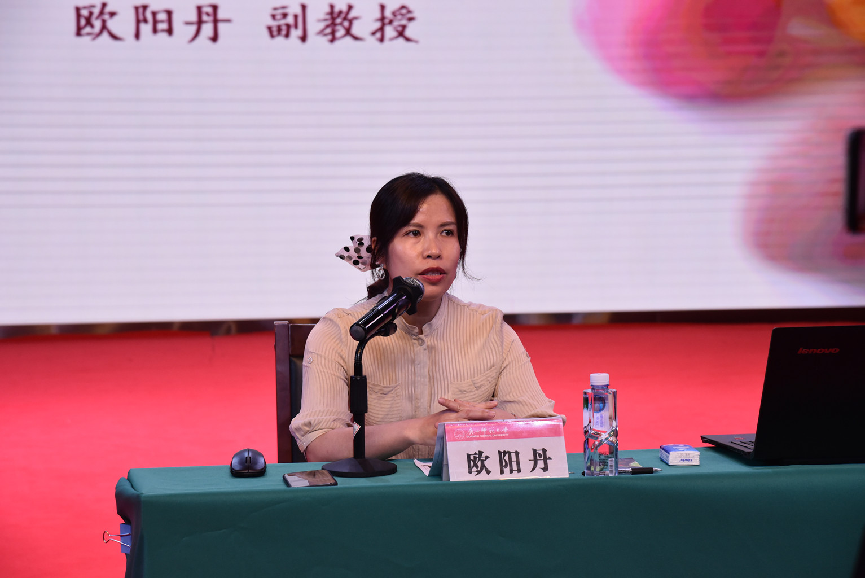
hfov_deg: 19.4
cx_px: 432
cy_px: 289
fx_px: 2524
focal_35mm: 105
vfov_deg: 13.1
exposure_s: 1/320
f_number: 9
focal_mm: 105
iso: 2000
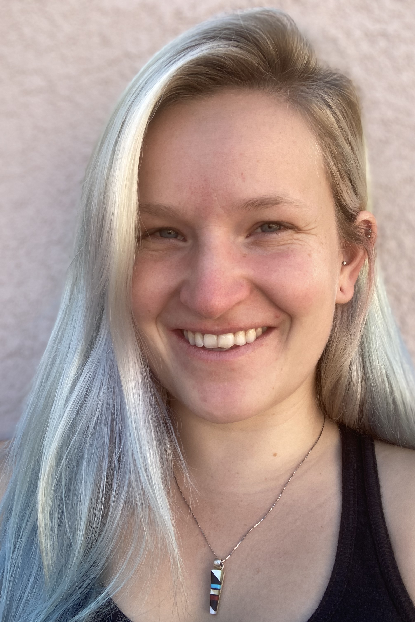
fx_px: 588
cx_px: 223
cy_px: 317
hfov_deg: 38.9
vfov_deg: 55.8
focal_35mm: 34
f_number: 2.2
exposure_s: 1/161
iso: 20
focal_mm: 2.87
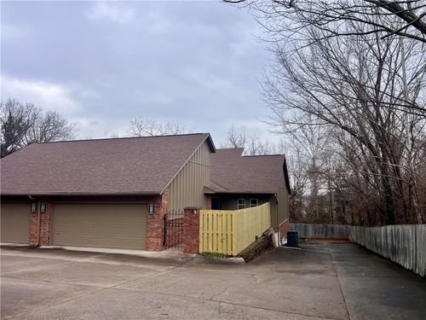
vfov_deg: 53.1
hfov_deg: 67.3
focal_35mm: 26
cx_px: 213
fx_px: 320
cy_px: 160
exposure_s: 1/1171
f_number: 1.5
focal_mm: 5.7
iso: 50
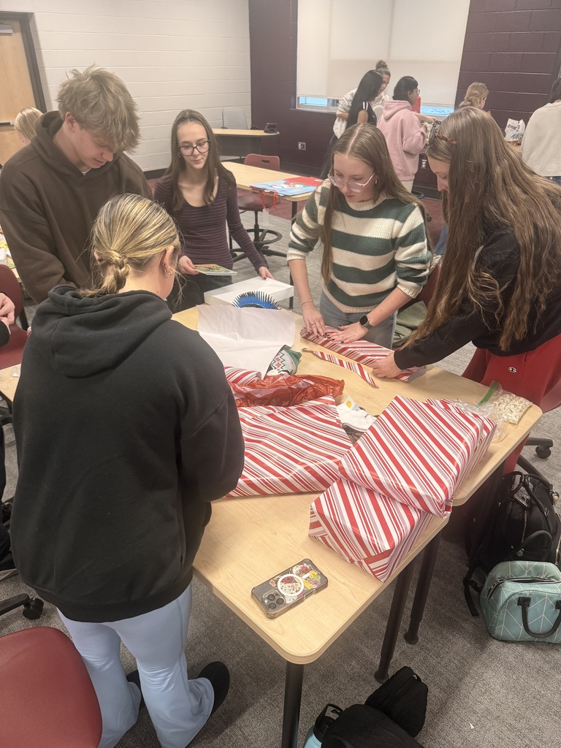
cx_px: 280
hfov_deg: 56.8
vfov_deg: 71.6
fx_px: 519
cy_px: 374
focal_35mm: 24
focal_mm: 6.76
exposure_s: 1/113
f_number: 1.78
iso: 200
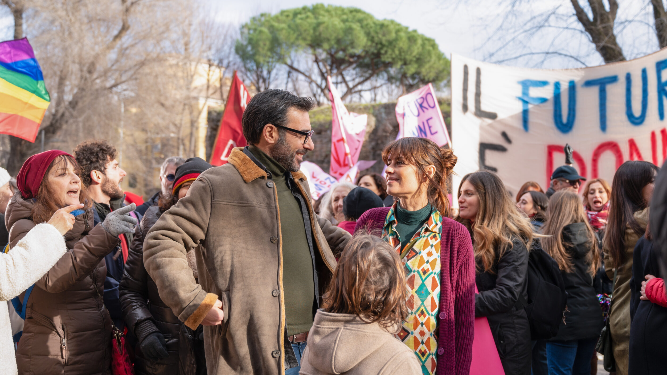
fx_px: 814
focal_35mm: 46
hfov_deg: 44.6
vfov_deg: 25.9
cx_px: 339
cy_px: 211
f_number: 4
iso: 250
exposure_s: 1/320
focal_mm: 43
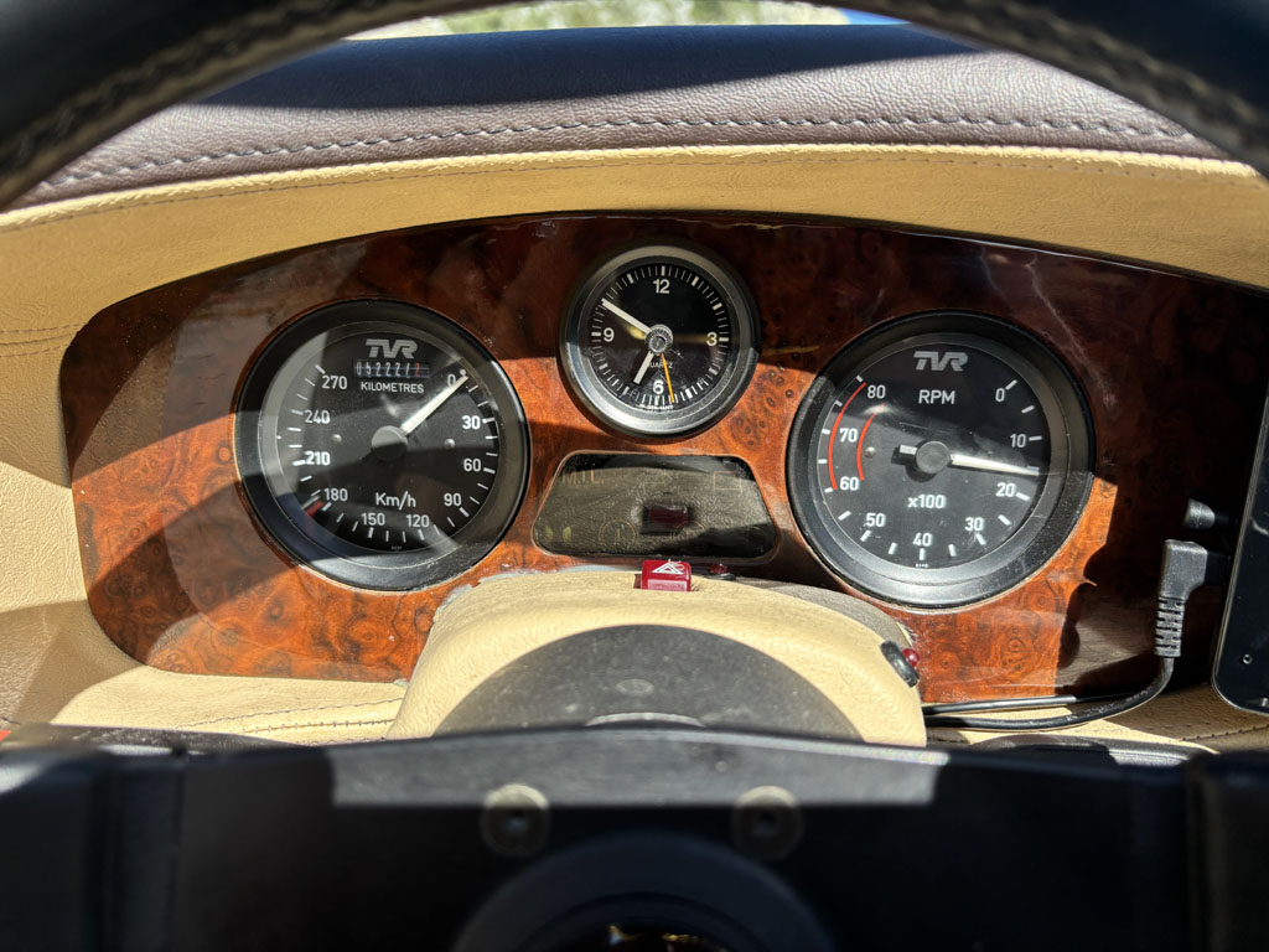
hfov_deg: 67.3
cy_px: 476
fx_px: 953
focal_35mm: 26
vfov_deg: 53.1
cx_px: 634
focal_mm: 5.96
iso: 50
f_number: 1.6
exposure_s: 1/887
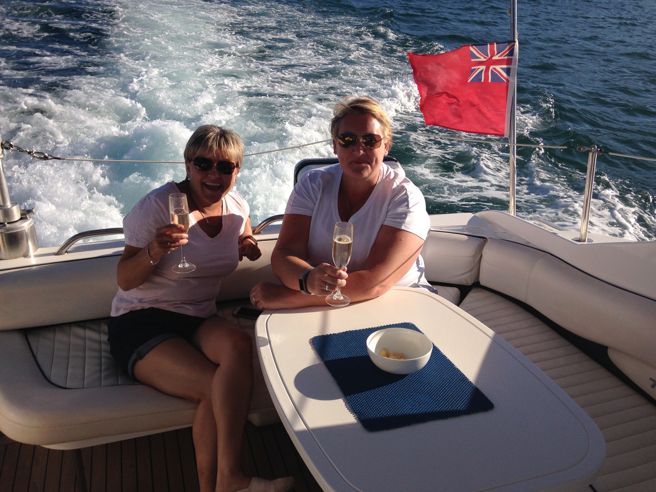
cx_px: 328
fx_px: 625
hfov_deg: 55.4
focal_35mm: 33
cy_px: 246
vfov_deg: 42.9
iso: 50
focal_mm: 4.12
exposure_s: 1/2262
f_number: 2.4
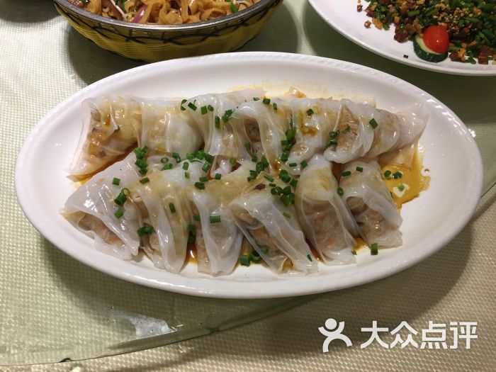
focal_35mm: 29
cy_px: 186
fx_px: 416
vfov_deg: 48.2
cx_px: 248
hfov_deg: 61.7
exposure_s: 1/33
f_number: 2.2
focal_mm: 4.15
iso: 40
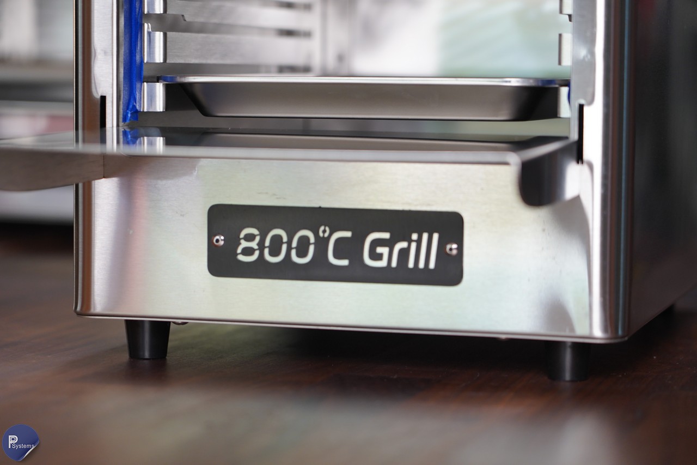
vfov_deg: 13.0
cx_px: 348
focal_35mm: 105
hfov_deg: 19.5
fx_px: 2033
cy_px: 232
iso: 1000
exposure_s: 1/125
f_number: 4
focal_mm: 105
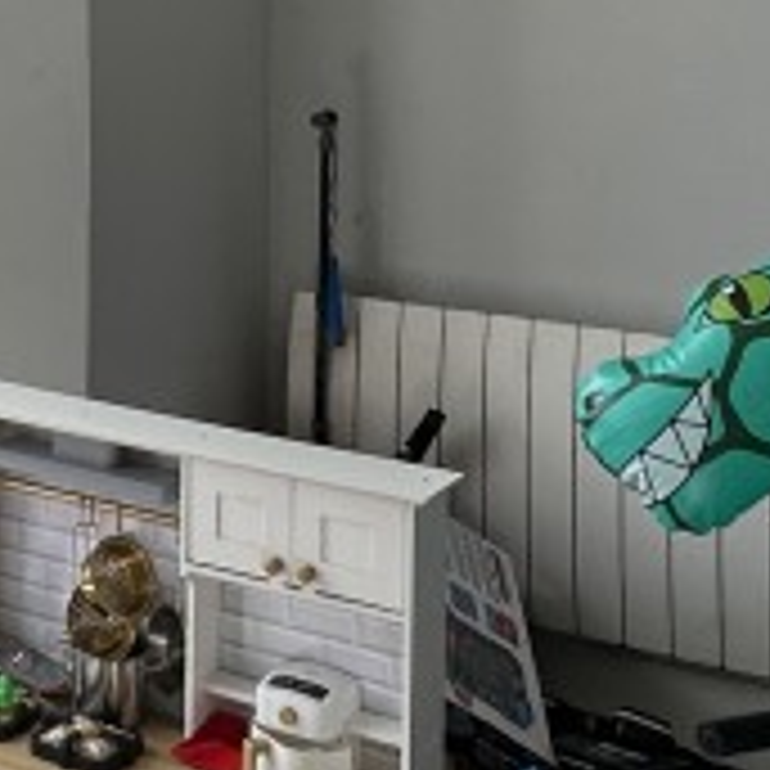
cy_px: -86
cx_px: -225
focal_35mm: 74
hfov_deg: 21.2
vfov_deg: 22.0
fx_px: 1862
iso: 40
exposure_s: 1/558
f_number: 2.2
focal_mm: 2.22
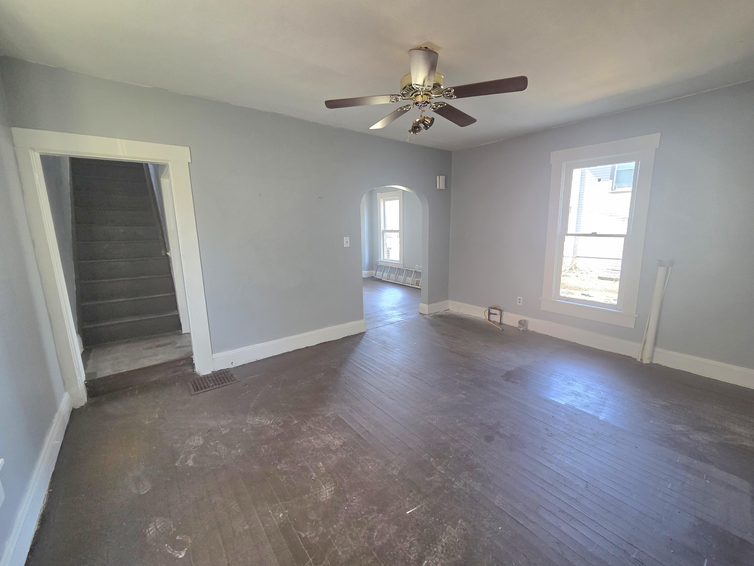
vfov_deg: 89.9
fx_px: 283
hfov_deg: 106.2
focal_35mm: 13
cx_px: 377
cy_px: 283
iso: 200
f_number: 2.2
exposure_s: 1/60.2
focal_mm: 2.2
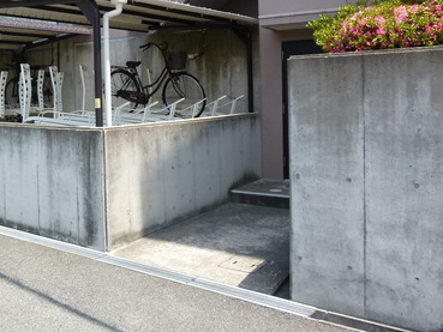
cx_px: 140
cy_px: 99
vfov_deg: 36.3
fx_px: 499
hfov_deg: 46.9
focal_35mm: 39
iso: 100
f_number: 4
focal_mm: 4.3
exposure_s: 1/400
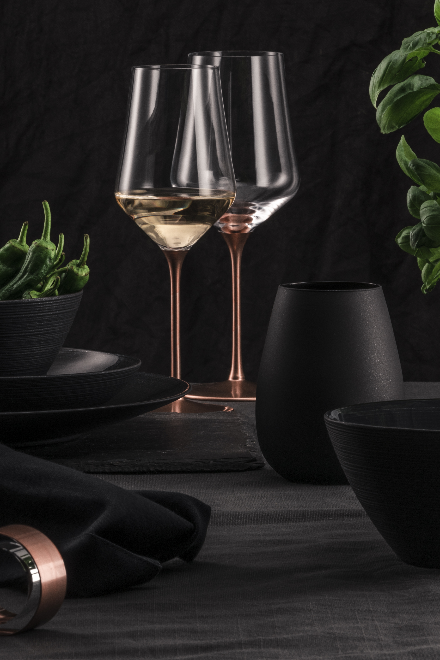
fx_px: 3903
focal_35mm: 213
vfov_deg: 9.7
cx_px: 220
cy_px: 330
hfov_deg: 6.5
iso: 160
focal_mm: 142
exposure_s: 1/60
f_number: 32
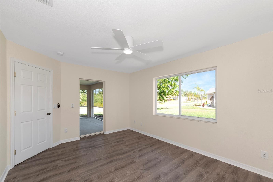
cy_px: 91
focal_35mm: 14
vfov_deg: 81.2
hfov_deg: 104.3
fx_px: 106
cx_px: 136
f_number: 8
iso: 200
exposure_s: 1/60
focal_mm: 14
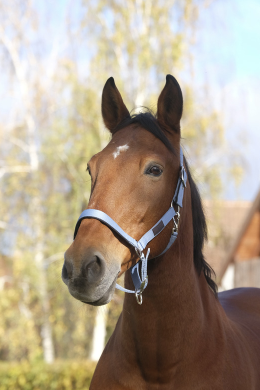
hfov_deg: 7.3
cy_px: 218
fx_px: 2047
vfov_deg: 10.9
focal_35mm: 189
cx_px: 138
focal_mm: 96.2
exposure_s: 1/2000
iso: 800
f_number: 4.5
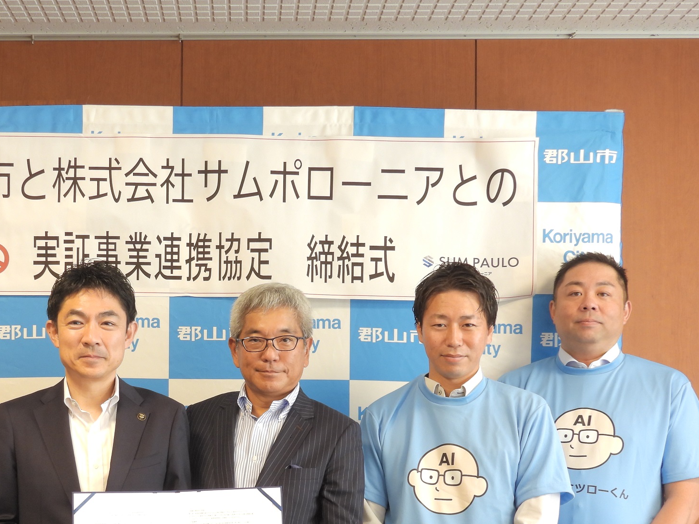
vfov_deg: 26.2
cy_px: 398
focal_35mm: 55
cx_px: 216
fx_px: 1111
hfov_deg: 34.5
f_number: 3.2
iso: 160
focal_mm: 6.2
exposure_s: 1/30
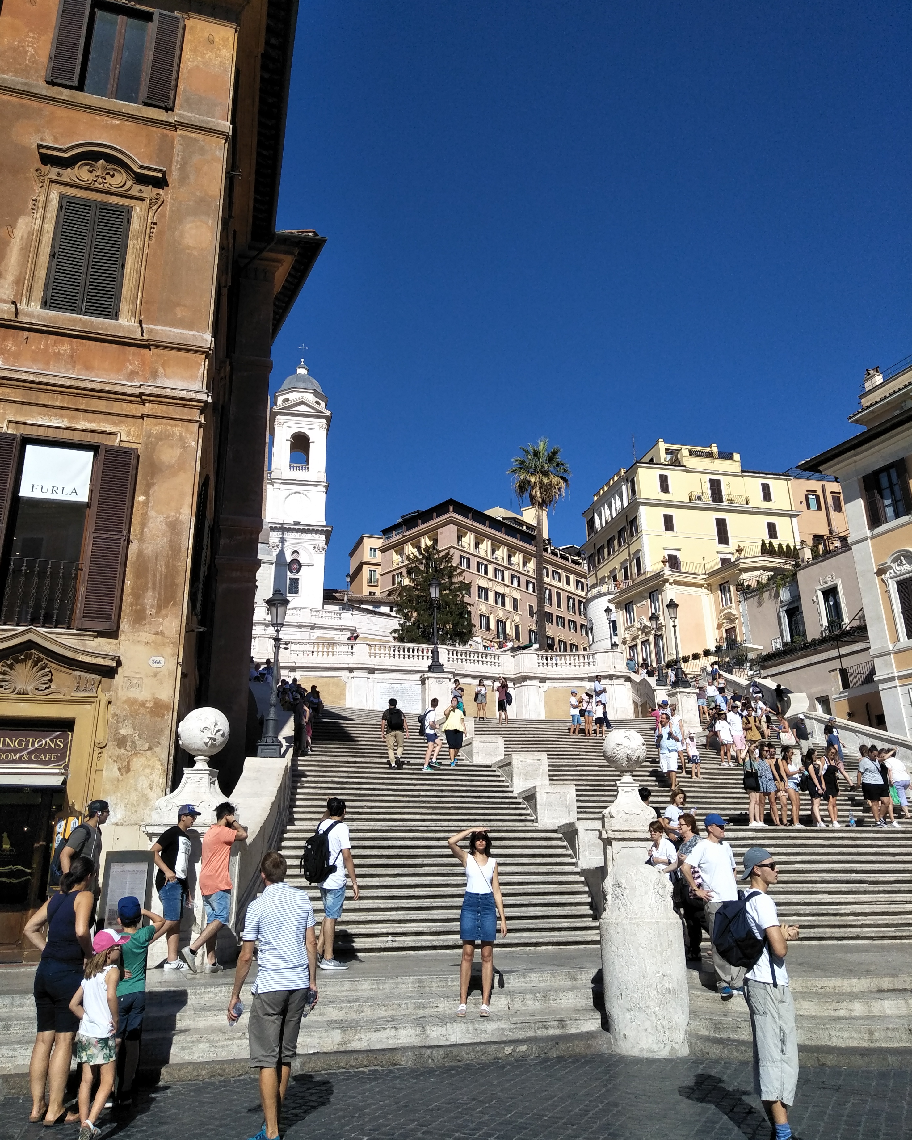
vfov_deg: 74.8
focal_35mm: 22
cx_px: 443
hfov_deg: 63.1
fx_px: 742
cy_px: 503
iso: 32
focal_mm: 3.46
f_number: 2.2
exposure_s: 1/1763
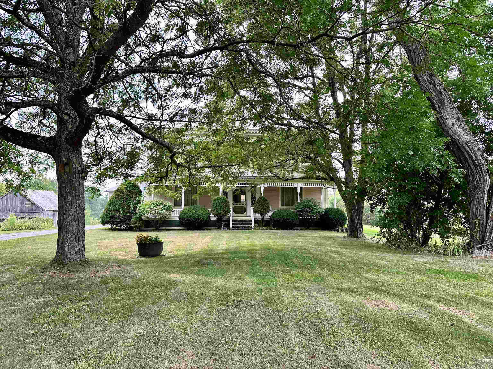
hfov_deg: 71.6
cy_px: 184
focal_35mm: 24
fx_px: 342
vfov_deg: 56.8
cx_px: 246
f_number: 1.78
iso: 80
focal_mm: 6.86
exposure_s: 1/401
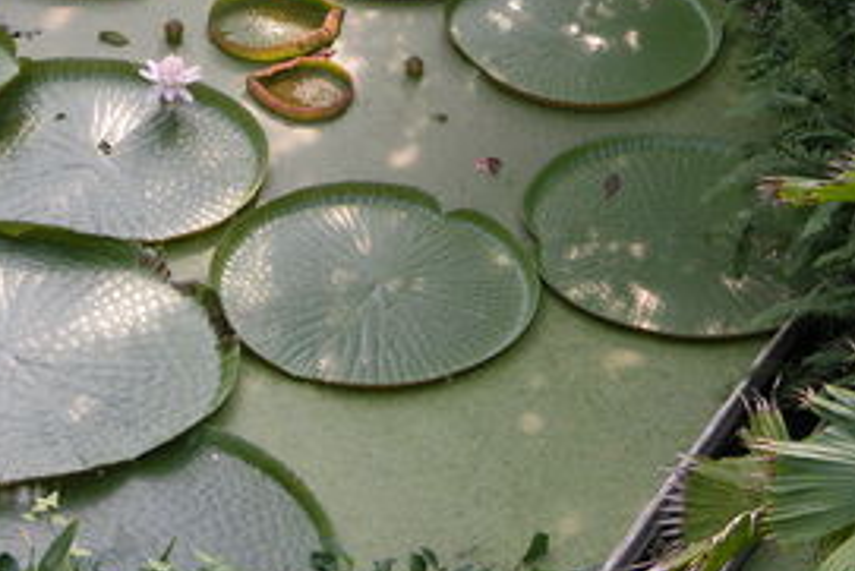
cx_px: 246
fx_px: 4562
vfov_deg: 7.2
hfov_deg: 10.7
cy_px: 151
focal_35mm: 192
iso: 100
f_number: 3.8
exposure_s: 1/199
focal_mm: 31.9
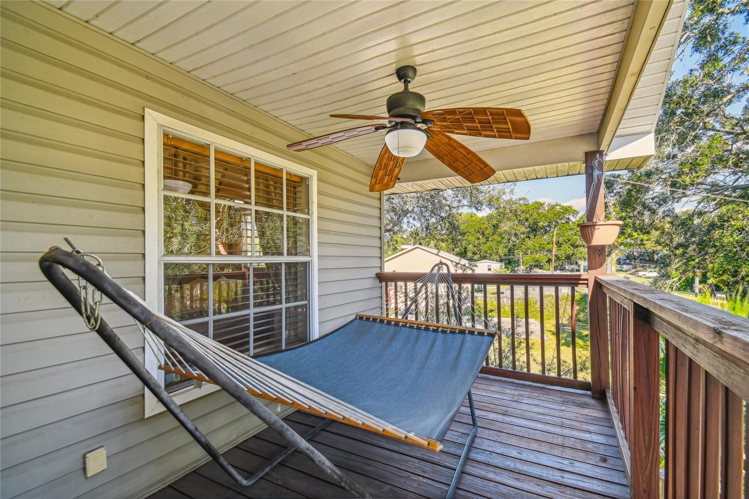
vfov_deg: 77.3
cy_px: 250
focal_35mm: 15
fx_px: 312
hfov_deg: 100.4
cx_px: 374
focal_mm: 10
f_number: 7.1
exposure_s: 1/20
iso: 100
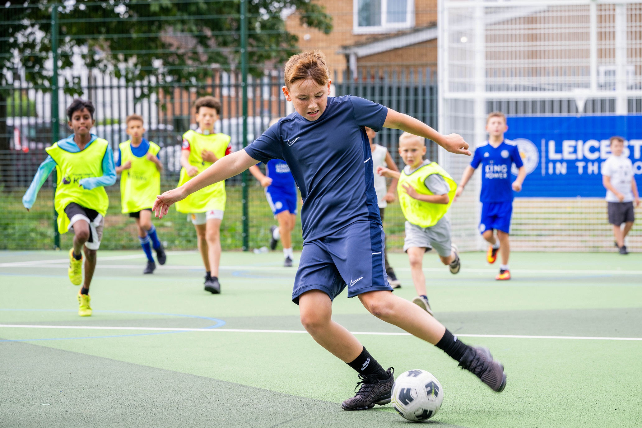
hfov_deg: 14.2
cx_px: 321
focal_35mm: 145
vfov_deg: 9.5
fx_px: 2586
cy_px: 214
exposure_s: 1/500
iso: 200
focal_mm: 145
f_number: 6.3
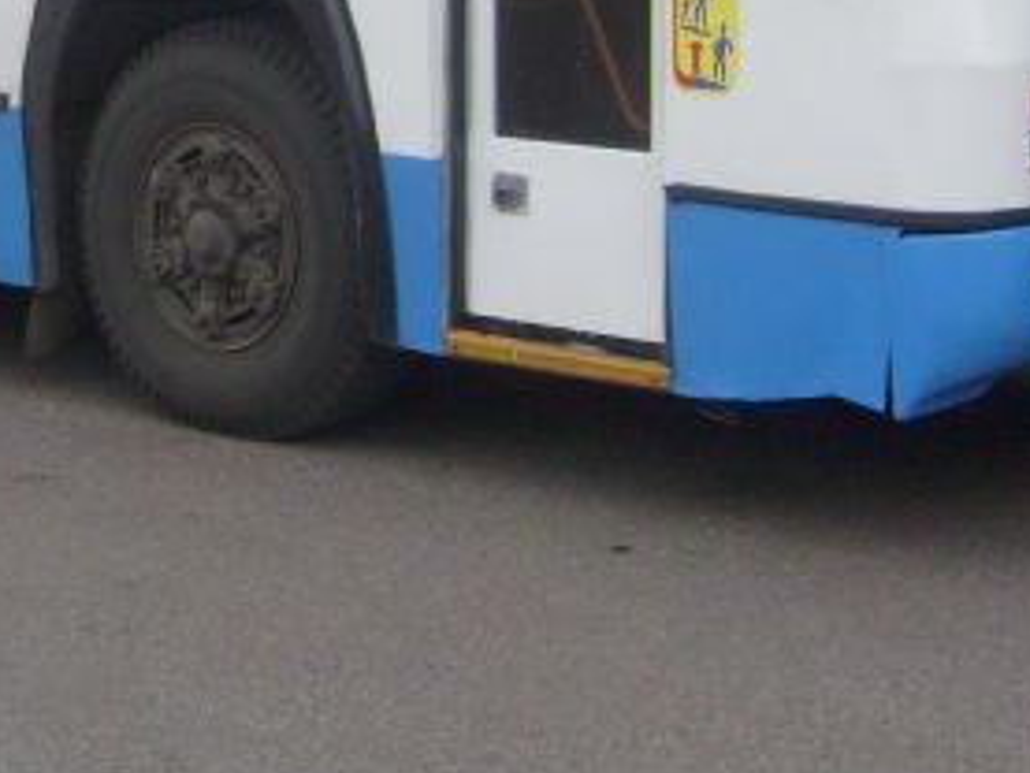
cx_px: 160
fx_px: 3007
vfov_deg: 14.2
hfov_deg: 19.2
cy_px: -152
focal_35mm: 101
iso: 80
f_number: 2.8
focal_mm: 5.8
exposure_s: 1/250
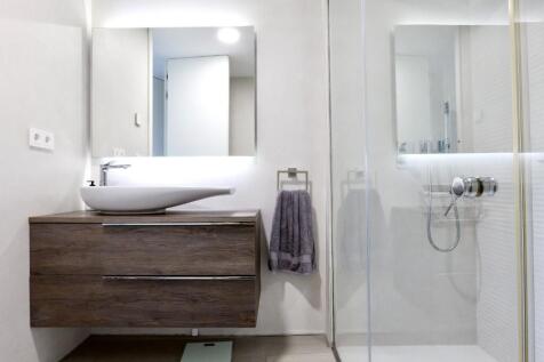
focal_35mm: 20
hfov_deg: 84.0
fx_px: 302
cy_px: 181
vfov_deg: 61.9
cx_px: 272
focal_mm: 20
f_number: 20
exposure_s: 1/8
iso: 6400
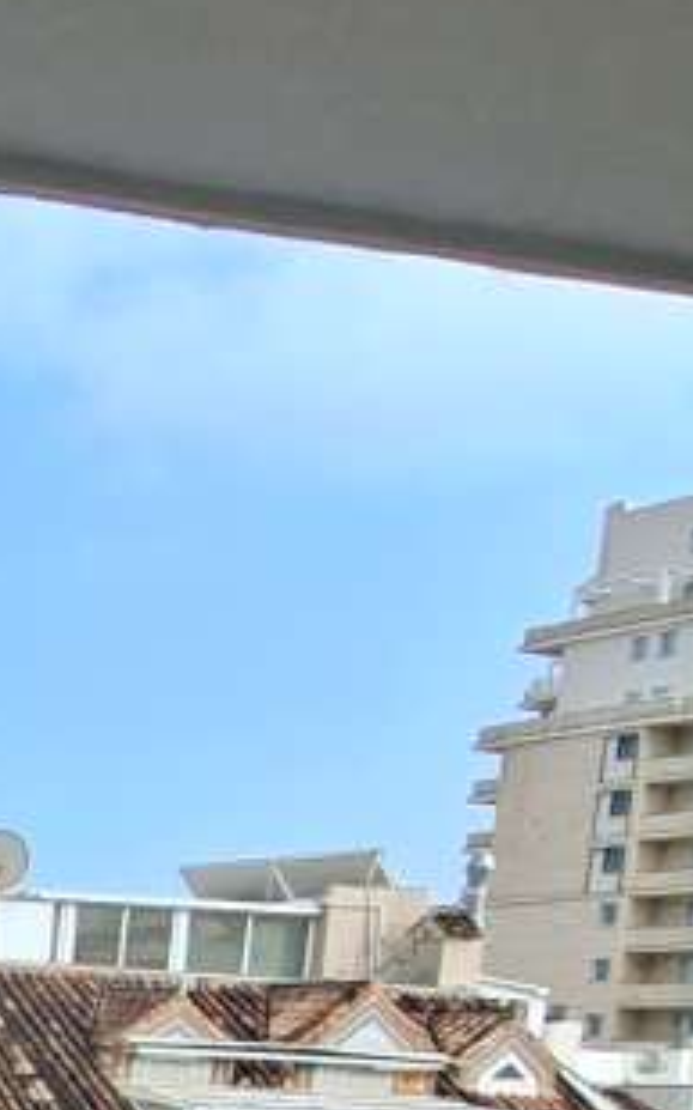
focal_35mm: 67
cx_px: -989
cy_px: 1322
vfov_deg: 27.1
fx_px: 2026
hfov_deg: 13.7
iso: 40
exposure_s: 1/689
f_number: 2.2
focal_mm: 1.74
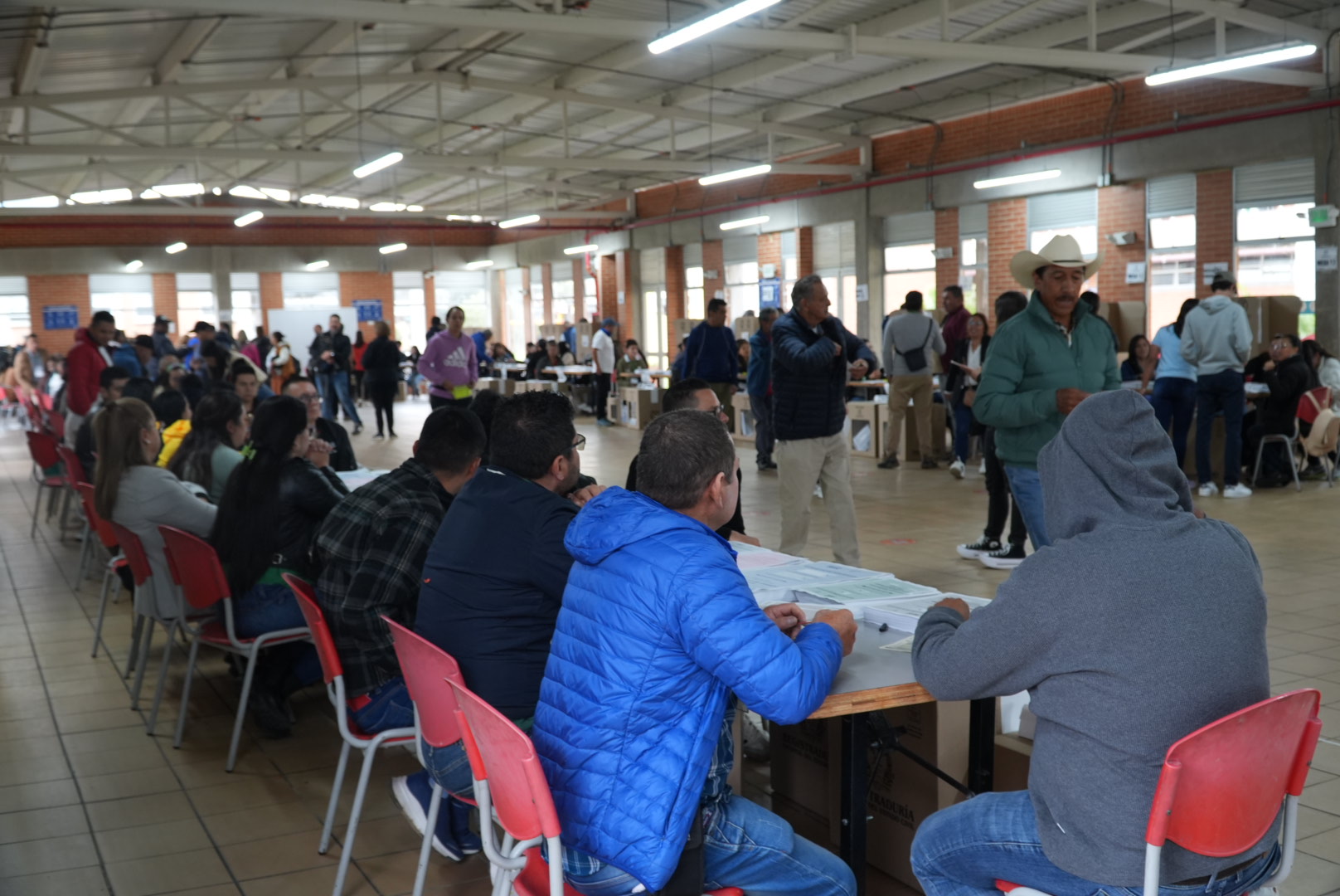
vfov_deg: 38.4
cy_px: 448
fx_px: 1285
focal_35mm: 34
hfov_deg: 55.1
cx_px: 670
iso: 640
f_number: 4
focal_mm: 23
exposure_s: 1/60
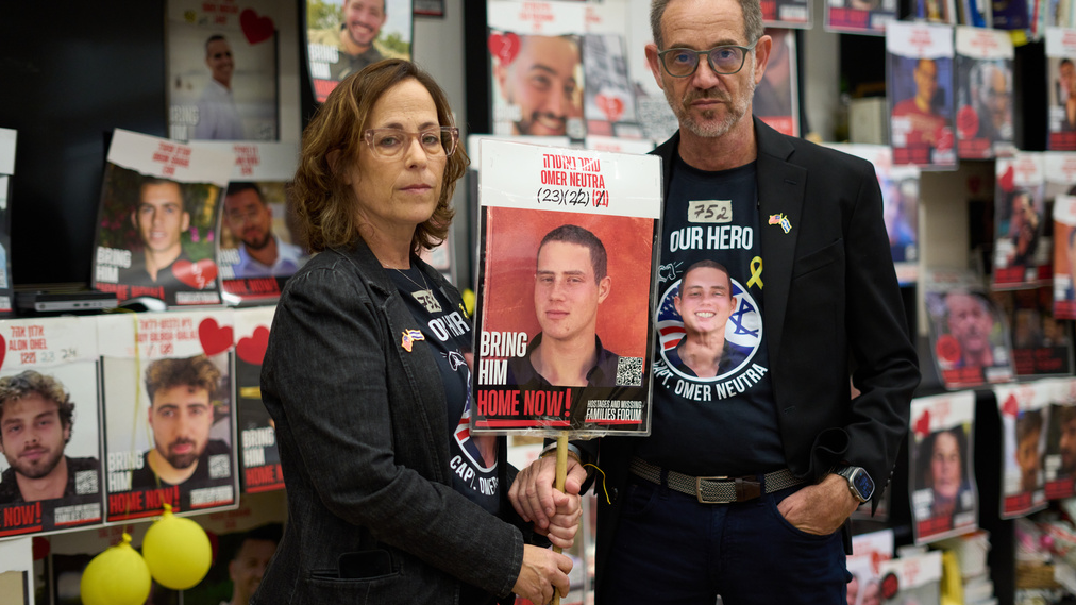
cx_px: 541
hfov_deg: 39.2
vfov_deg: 22.6
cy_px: 312
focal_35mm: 53
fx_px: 1512
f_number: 1.8
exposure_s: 1/500
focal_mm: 50
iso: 640
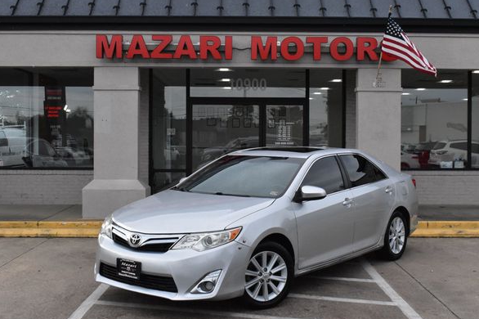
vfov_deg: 28.3
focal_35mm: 48
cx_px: 258
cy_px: 151
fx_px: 632
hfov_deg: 41.5
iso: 2500
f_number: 13
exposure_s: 1/1000
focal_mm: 29
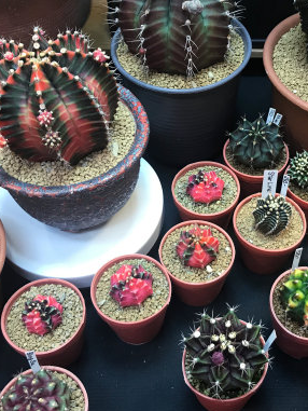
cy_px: 187
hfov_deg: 32.0
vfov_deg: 42.0
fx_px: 534
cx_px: 204
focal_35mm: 45
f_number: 1.8
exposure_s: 1/33
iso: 32
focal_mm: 3.99
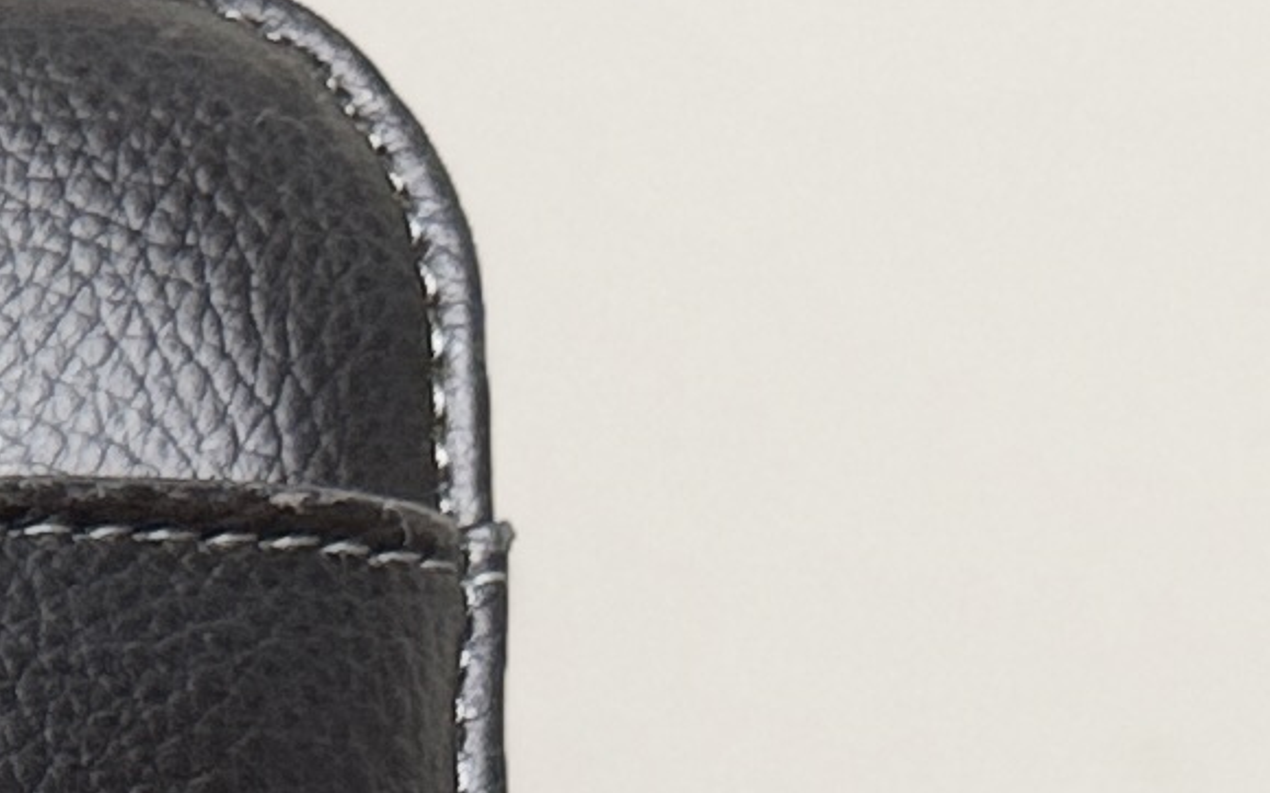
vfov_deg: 7.0
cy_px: 1899
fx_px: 6124
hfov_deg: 9.5
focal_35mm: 177
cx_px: -2435
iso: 125
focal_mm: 6.76
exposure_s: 1/120
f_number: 1.78
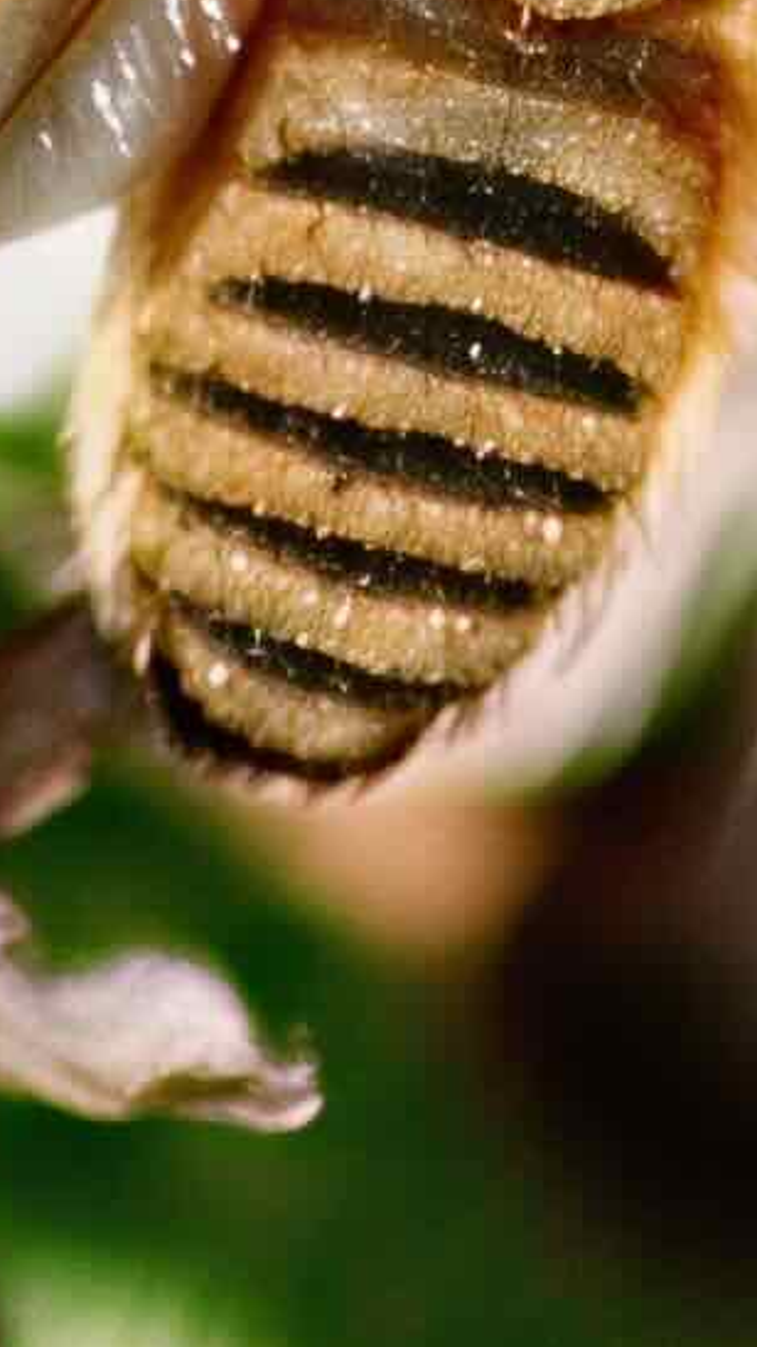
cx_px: 1467
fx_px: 94516
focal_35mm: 2647
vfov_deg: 0.8
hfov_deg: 0.5
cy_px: 170
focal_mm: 240
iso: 400
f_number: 5.3
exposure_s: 1/2000
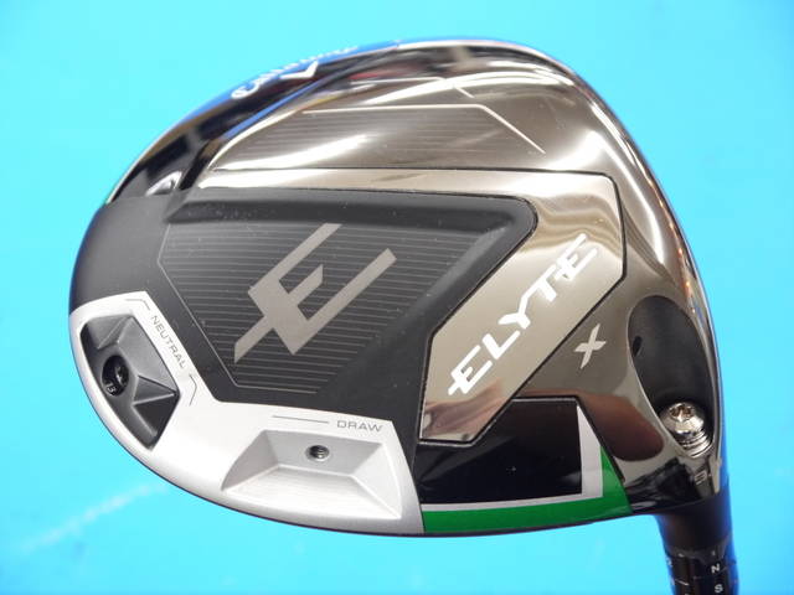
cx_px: 397
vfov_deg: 17.6
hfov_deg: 23.3
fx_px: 1927
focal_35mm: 84
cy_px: 298
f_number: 5.6
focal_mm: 42
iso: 800
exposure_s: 1/50
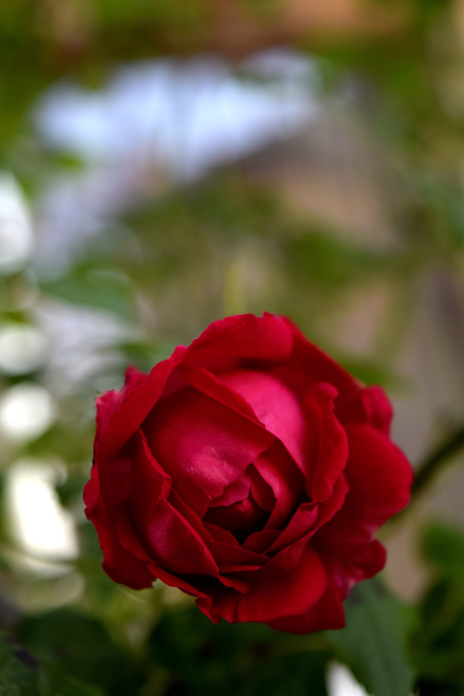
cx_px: 232
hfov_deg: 19.7
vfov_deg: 29.2
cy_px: 348
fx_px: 1334
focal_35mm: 69
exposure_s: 1/60
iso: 100
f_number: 5
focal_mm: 46
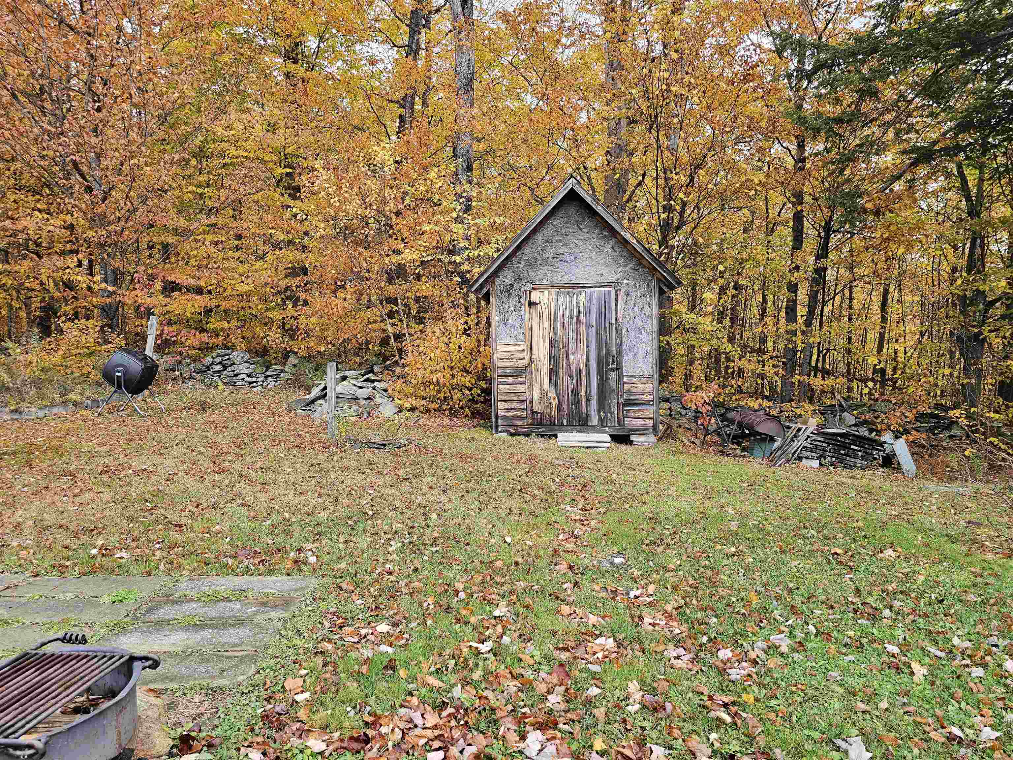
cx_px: 506
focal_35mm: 23
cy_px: 380
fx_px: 673
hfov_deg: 73.9
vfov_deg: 58.9
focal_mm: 6.3
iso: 40
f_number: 1.7
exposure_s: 1/120
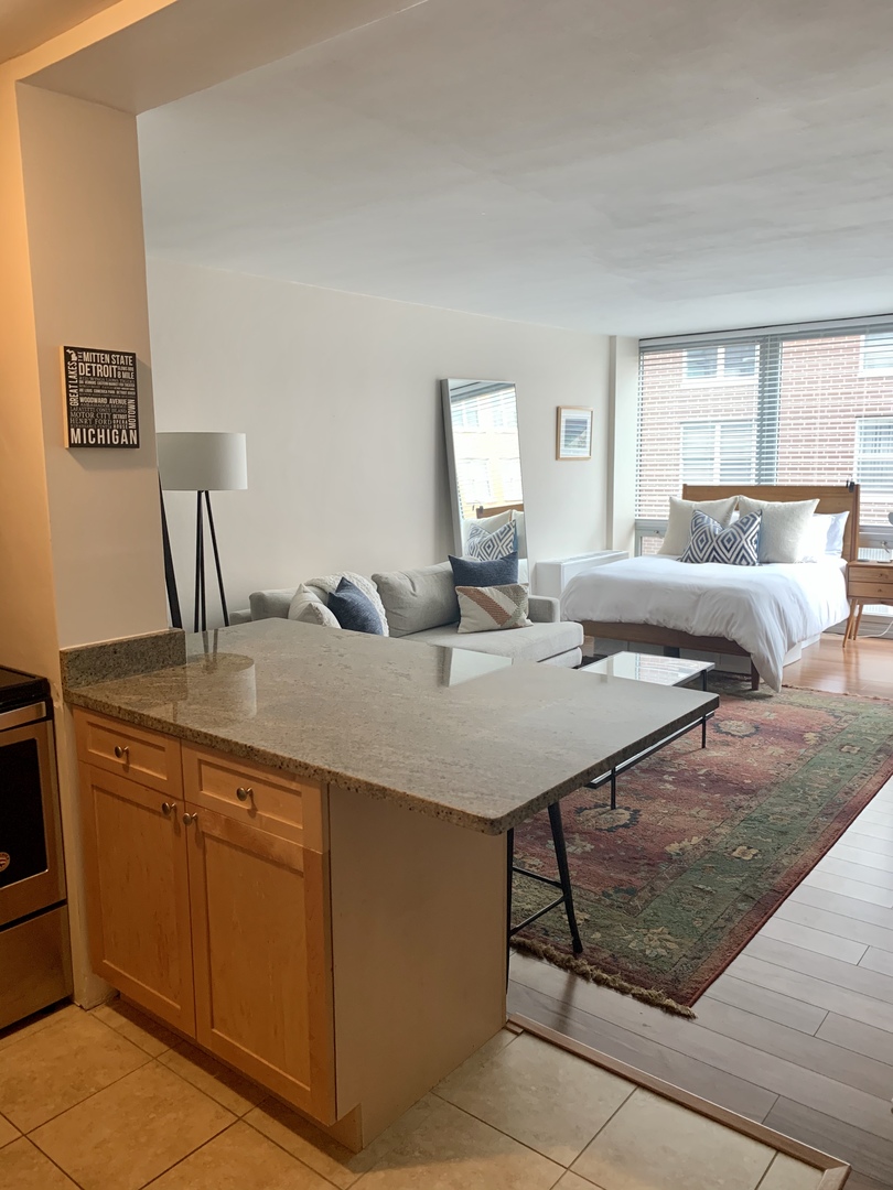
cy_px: 595
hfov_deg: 53.1
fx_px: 894
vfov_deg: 67.3
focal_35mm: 26
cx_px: 446
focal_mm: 4.25
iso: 125
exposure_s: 1/60
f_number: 1.8
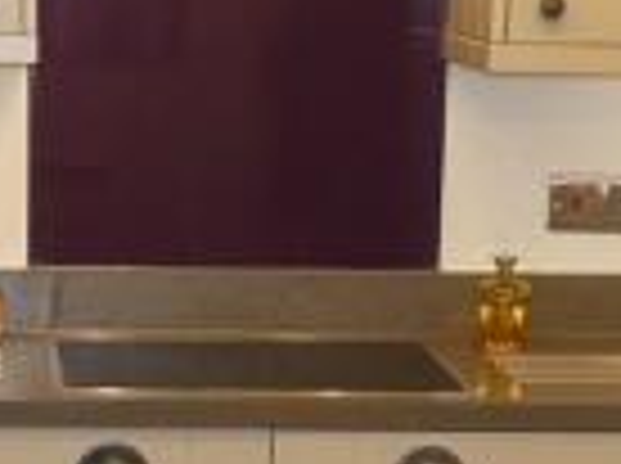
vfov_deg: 9.3
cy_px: 671
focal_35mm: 156
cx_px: 171
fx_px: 2794
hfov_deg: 12.7
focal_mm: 3.8
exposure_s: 1/60
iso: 200
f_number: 2.9
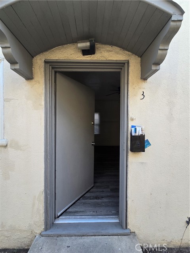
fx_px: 95
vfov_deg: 106.2
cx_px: 95
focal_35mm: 13
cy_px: 126
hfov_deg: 89.9
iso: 64
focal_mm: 2.2
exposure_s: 1/120
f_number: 2.2
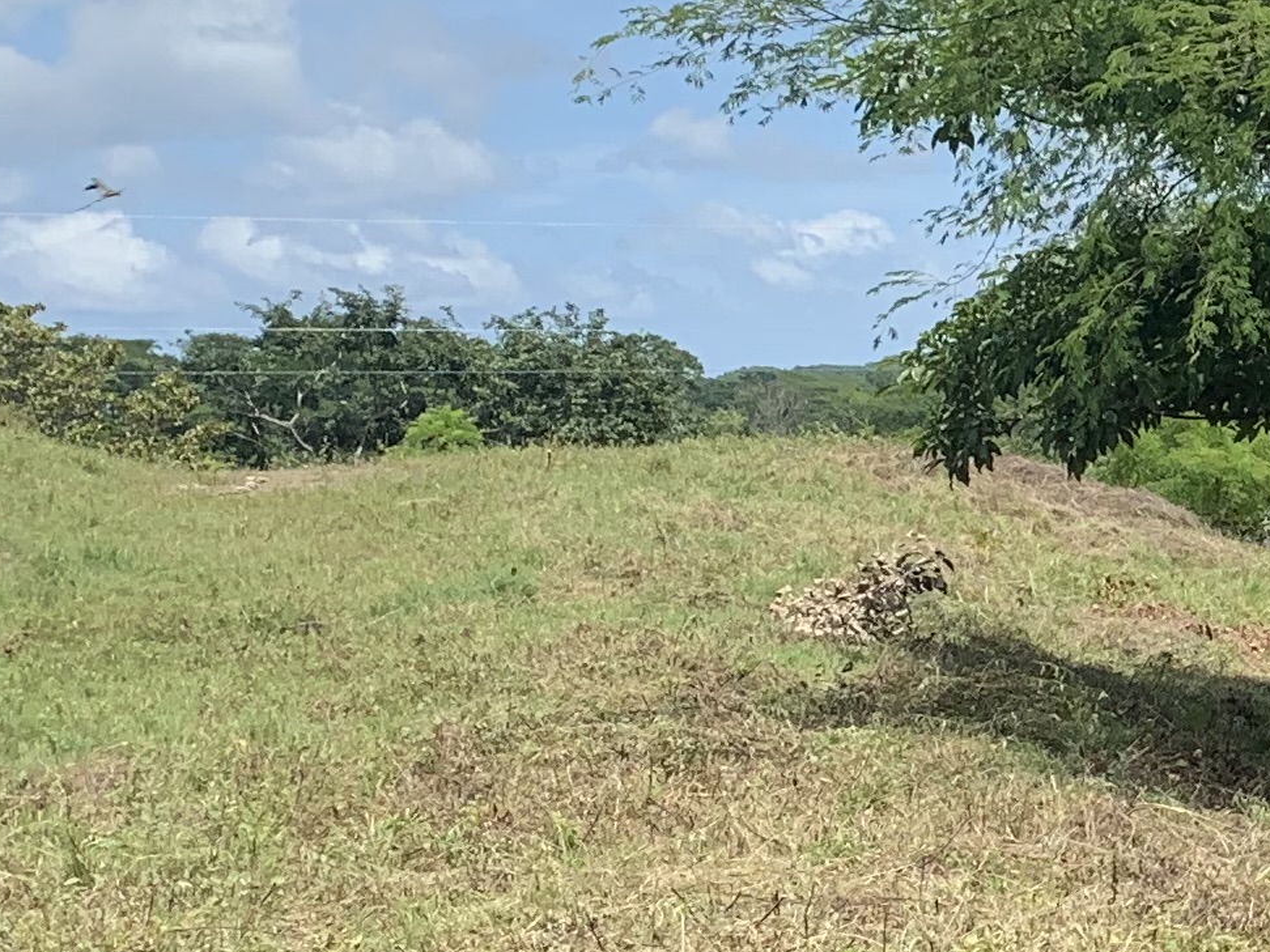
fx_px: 3962
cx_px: 2060
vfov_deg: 13.7
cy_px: 480
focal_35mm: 108
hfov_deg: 16.2
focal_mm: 4.25
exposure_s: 1/1718
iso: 25
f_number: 1.8
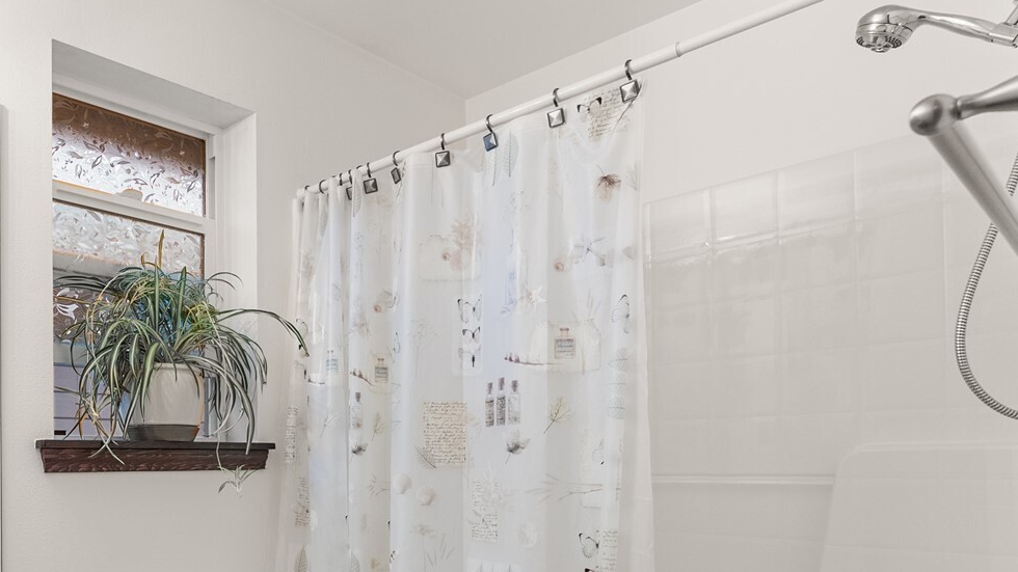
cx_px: 226
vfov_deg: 38.7
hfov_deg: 61.4
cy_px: 452
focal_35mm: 29
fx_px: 783
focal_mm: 16
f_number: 5
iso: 800
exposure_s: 1/25
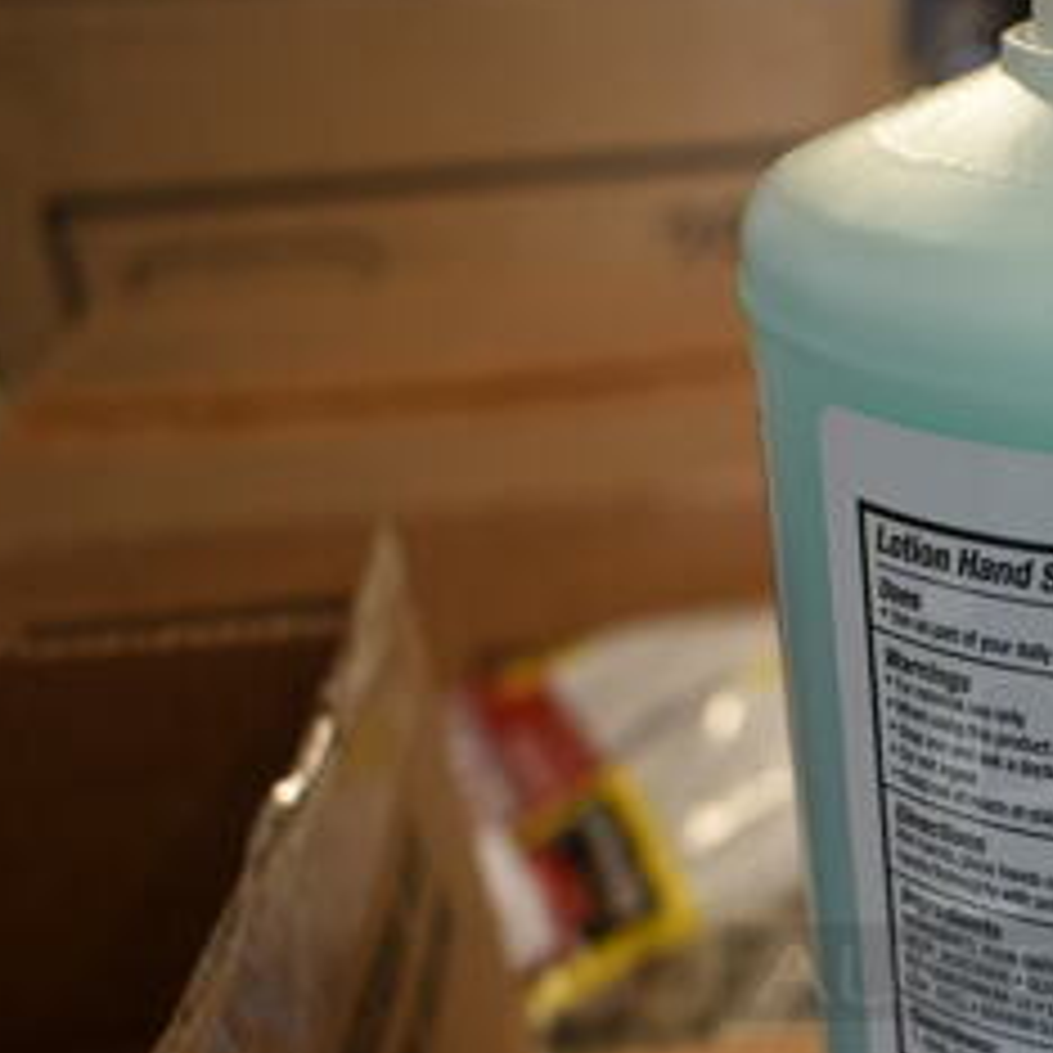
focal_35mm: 60
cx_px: 1228
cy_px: 783
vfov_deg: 28.2
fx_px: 2065
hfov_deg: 25.9
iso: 360
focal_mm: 18
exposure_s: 1/30
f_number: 3.5
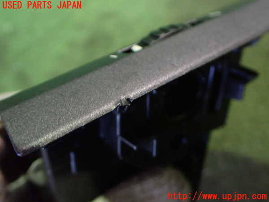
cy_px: 101
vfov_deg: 46.8
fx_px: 233
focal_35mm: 30
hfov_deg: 60.0
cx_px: 134
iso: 1000
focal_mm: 5.4
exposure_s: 1/30
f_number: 2.3
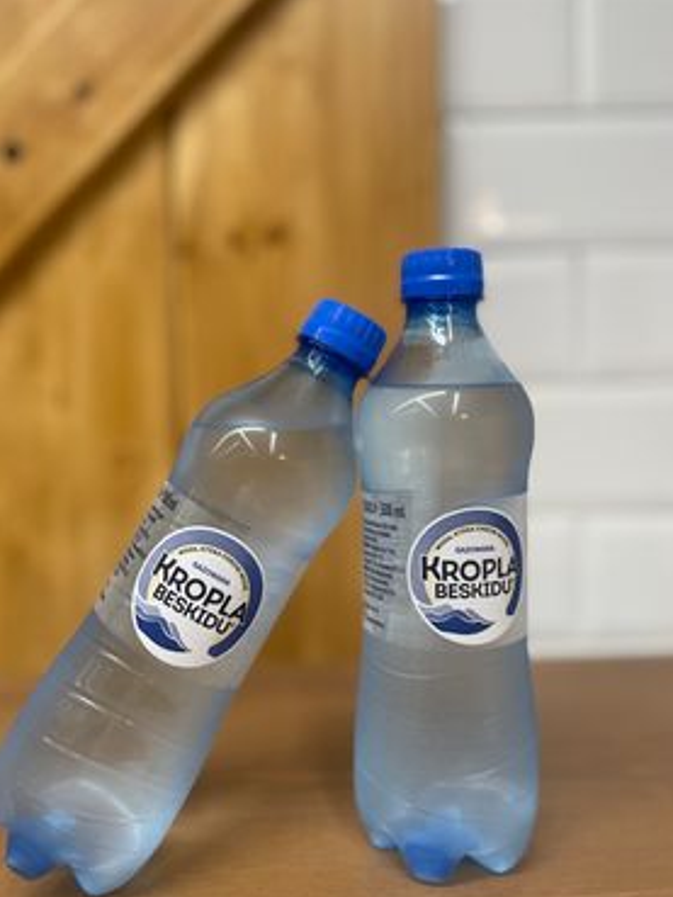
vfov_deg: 59.9
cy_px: 433
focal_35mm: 30
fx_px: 777
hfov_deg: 46.8
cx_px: 309
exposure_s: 1/100
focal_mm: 4.2
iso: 125
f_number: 1.6
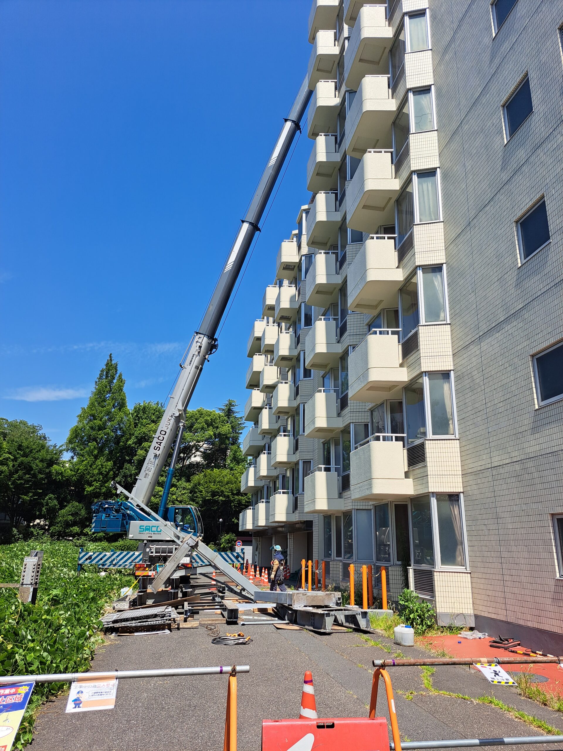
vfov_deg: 71.6
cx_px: 282
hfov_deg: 56.8
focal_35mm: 24
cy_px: 376
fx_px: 520
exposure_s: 1/1905
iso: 50
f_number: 1.8
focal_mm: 5.23
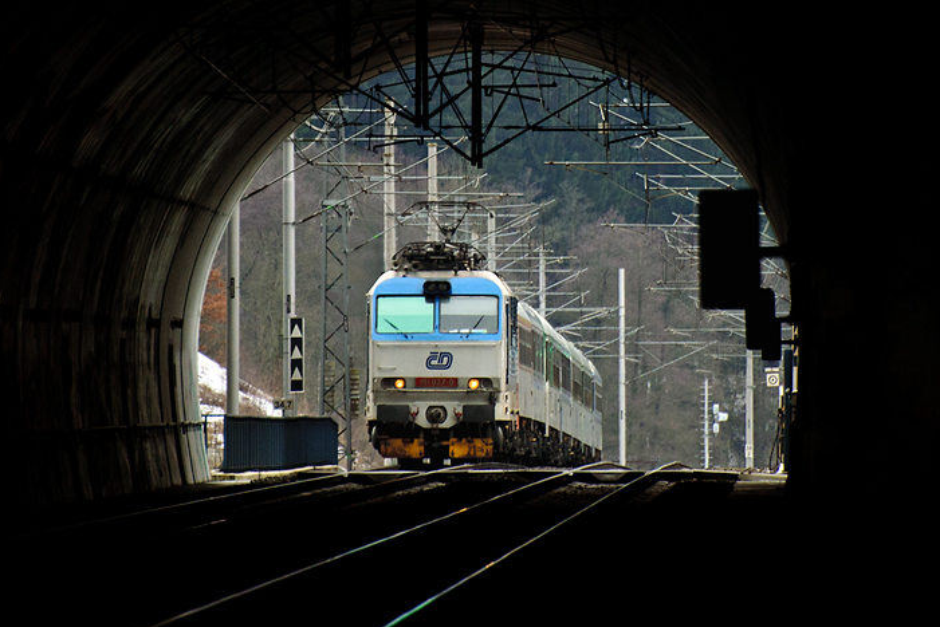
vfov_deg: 2.1
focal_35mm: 657
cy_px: 190
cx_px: 587
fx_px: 17161
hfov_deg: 3.1
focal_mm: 300
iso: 500
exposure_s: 1/200
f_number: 5.6
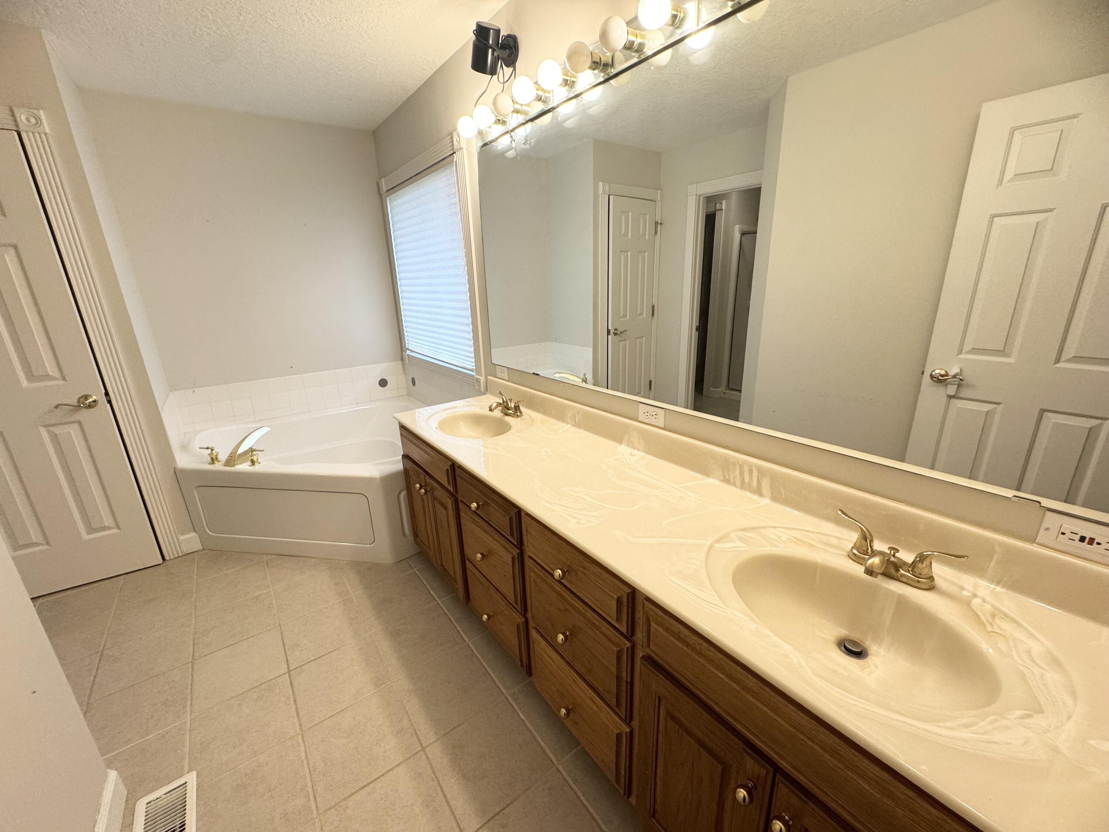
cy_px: 416
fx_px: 449
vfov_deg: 85.7
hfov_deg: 102.1
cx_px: 554
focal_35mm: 14
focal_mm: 2.22
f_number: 2.2
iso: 160
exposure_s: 1/120
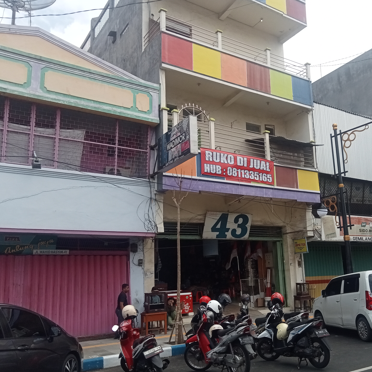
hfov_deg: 45.5
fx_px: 438
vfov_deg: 46.0
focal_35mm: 36
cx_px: 243
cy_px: 199
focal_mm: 3.46
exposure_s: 1/1012
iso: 102
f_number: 2.2
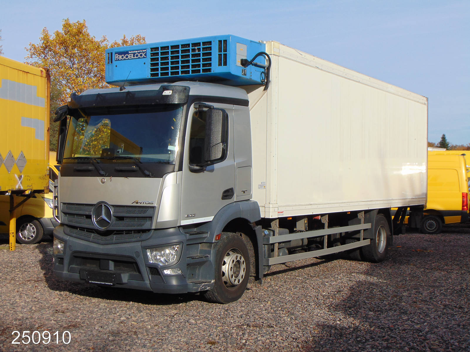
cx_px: 235
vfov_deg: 29.1
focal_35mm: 50
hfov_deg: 38.2
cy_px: 176
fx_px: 679
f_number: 9
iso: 80
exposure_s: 1/200
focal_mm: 9
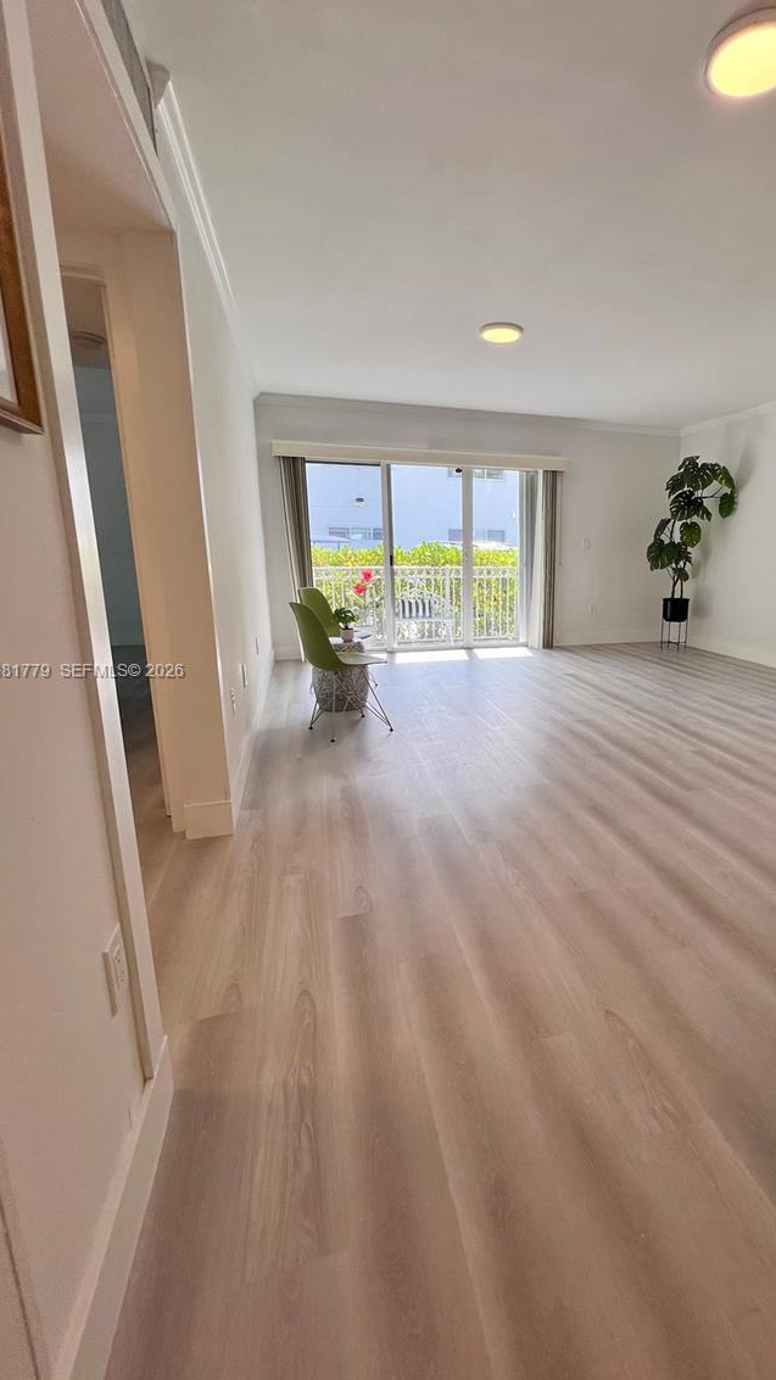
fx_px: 549
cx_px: 507
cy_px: 672
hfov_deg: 68.8
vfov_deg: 103.0
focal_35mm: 15
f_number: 1.8
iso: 32
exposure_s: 1/126
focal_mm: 1.57
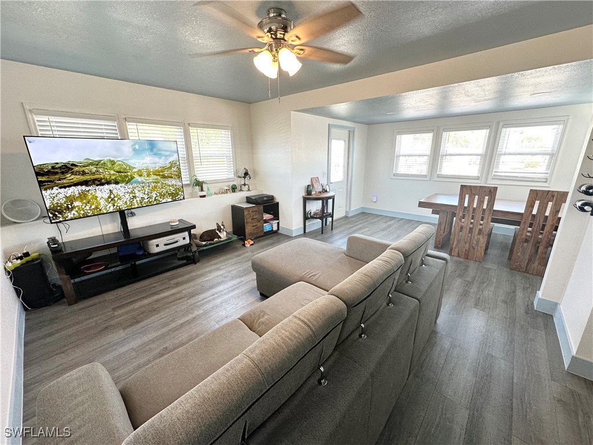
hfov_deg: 102.1
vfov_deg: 85.7
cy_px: 222
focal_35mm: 14
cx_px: 296
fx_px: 240
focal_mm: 2.22
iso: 160
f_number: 2.2
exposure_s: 1/120
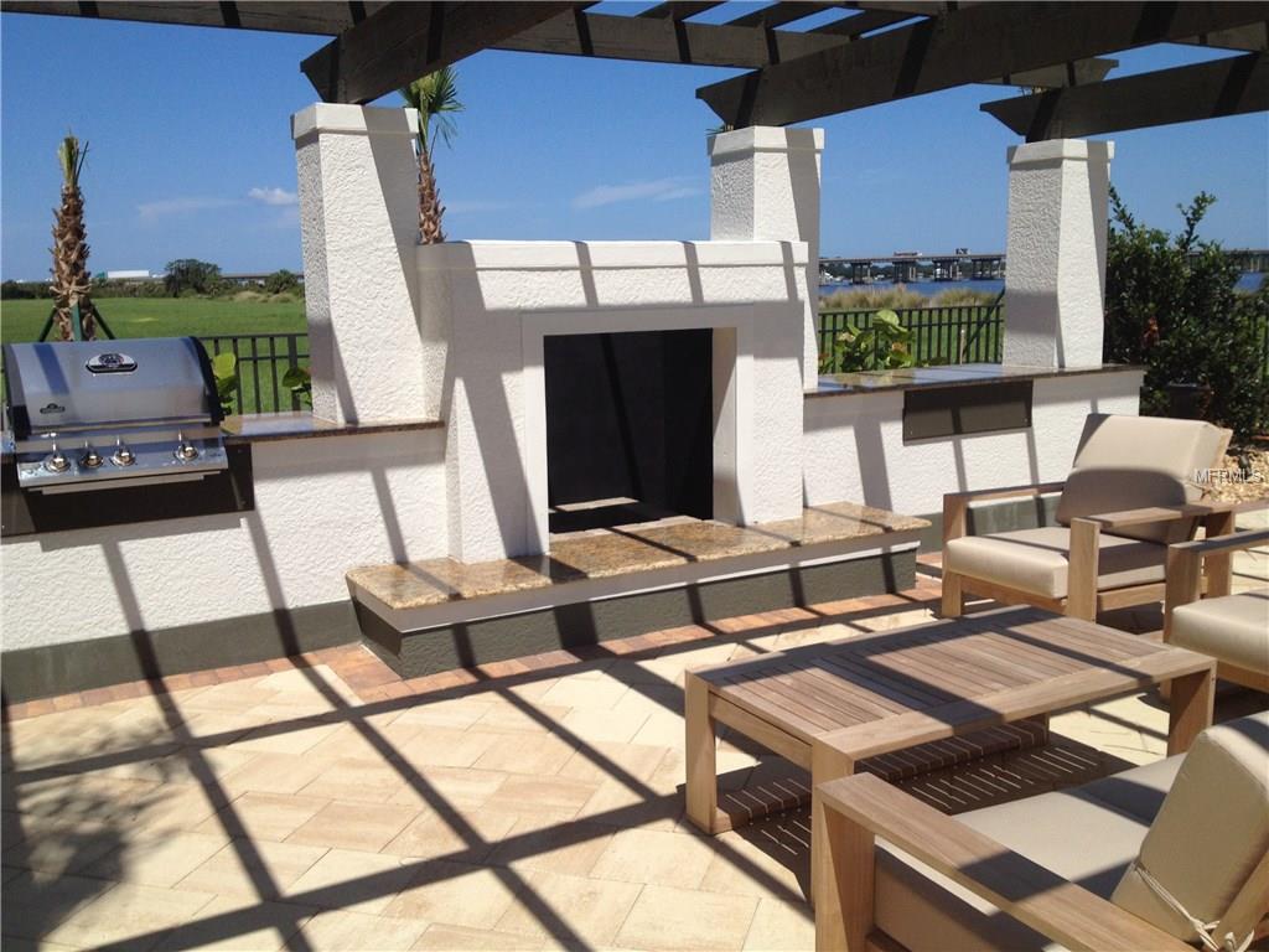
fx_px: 1283
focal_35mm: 35
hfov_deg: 52.6
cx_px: 634
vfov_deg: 40.7
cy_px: 476
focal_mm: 4.28
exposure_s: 1/3247
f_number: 2.4
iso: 64
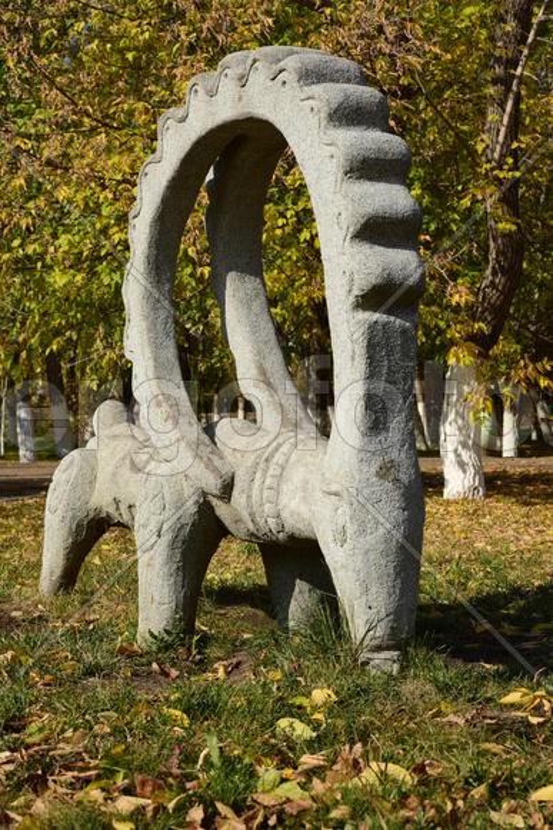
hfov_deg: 18.9
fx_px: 1658
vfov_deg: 28.1
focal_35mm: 72
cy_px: 415
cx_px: 276
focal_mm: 48
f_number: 9
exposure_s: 1/320
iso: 100
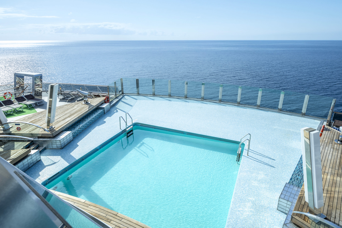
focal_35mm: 24
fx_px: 228
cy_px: 114
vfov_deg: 53.1
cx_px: 171
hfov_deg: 73.7
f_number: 8
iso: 200
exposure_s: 1/400
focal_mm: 24
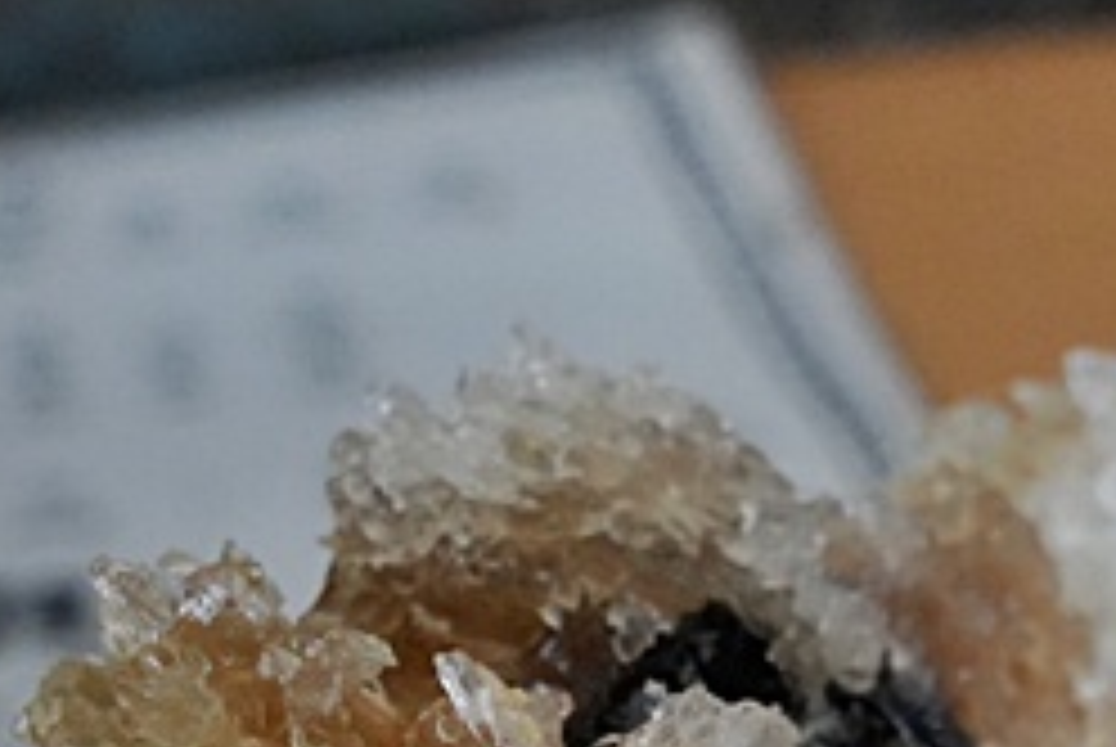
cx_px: 850
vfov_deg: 9.6
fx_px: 4199
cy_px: 1352
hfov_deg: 15.1
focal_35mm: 135
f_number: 8
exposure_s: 1/200
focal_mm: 32.8
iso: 5000
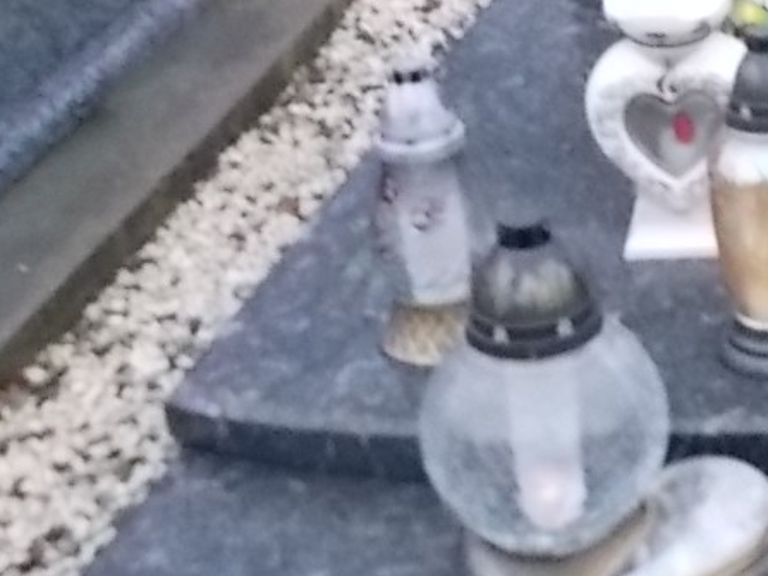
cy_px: 110
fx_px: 2063
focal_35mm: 93
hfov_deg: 20.3
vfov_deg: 15.8
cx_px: 808
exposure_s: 1/80
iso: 400
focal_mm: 4.6
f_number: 3.2
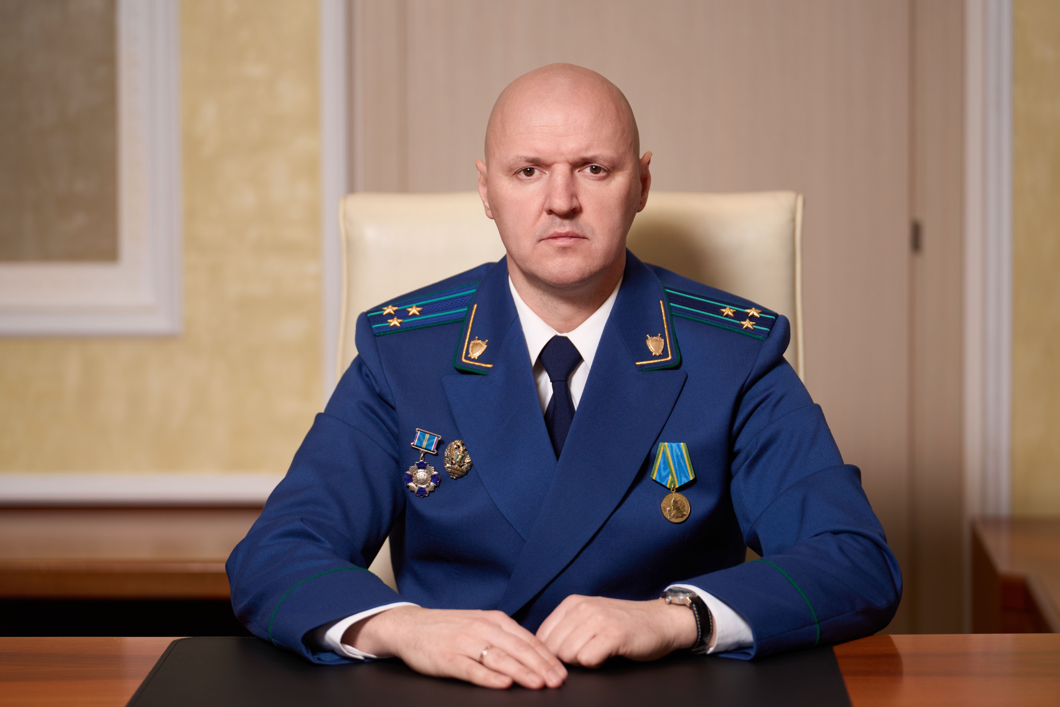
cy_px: 354
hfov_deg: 18.8
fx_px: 3209
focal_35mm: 109
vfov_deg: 12.6
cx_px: 530
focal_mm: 109
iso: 160
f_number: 2.8
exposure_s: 1/250
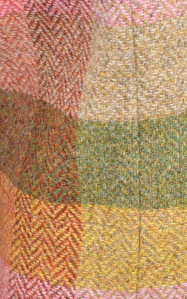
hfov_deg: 10.1
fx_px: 1052
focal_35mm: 129
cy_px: 50
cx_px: 196
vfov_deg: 16.0
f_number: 5
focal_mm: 28
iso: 200
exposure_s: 1/30
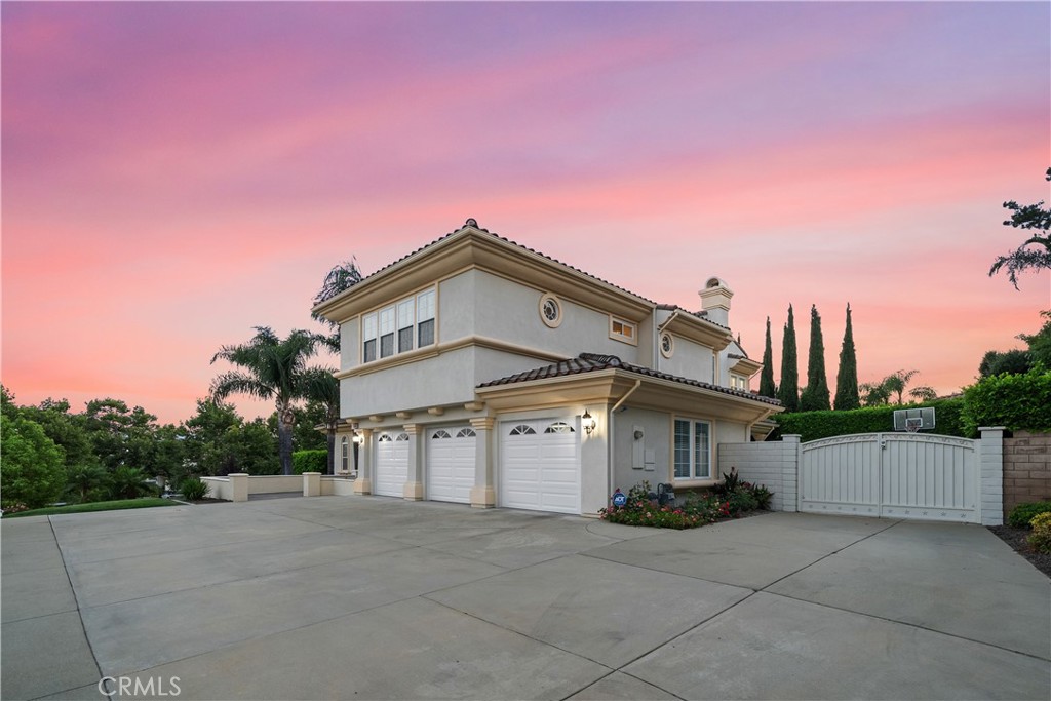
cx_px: 526
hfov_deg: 100.4
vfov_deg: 77.3
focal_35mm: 15
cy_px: 350
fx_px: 438
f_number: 10
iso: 640
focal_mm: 15
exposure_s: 1/10
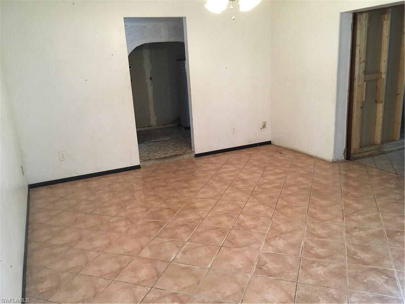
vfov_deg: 48.2
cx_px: 202
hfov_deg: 61.7
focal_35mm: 29
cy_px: 152
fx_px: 339
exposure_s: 1/30
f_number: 2.2
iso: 160
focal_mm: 4.15
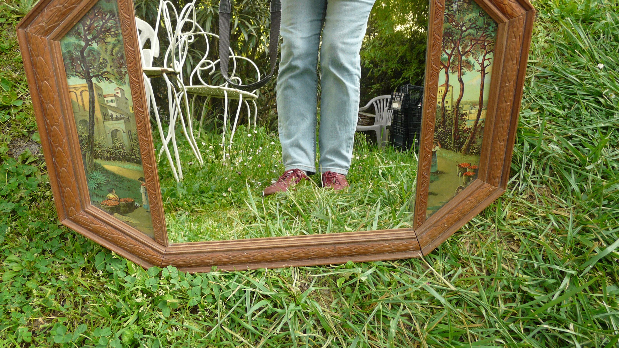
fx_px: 509
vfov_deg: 37.5
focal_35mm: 31
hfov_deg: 62.6
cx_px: 308
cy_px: 130
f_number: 2.8
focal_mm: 4.6
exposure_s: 1/80
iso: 100
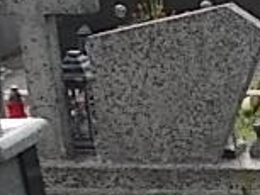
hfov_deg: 11.5
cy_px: 329
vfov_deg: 9.0
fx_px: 1195
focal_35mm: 159
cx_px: 476
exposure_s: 1/320
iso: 80
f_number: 3.1
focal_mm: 5.3
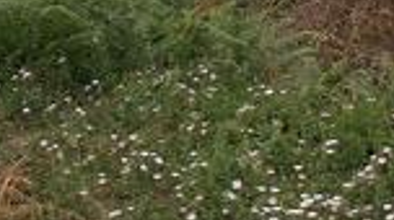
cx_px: 464
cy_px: -207
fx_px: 949
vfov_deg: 11.9
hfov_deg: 21.8
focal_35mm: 91
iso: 80
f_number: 3
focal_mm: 4.2
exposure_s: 1/1000
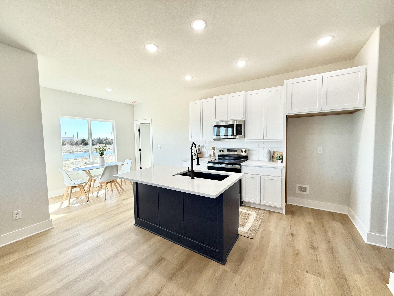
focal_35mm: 14
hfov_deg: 102.1
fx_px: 159
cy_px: 148
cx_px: 197
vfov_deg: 85.7
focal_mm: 2.22
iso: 50
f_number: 2.2
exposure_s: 1/151
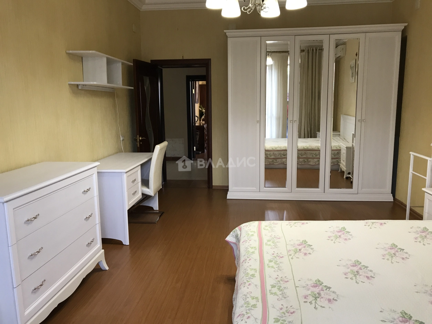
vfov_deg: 49.8
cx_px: 216
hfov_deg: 63.4
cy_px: 162
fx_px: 350
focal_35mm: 28
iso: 40
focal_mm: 3.99
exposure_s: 1/20
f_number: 1.8
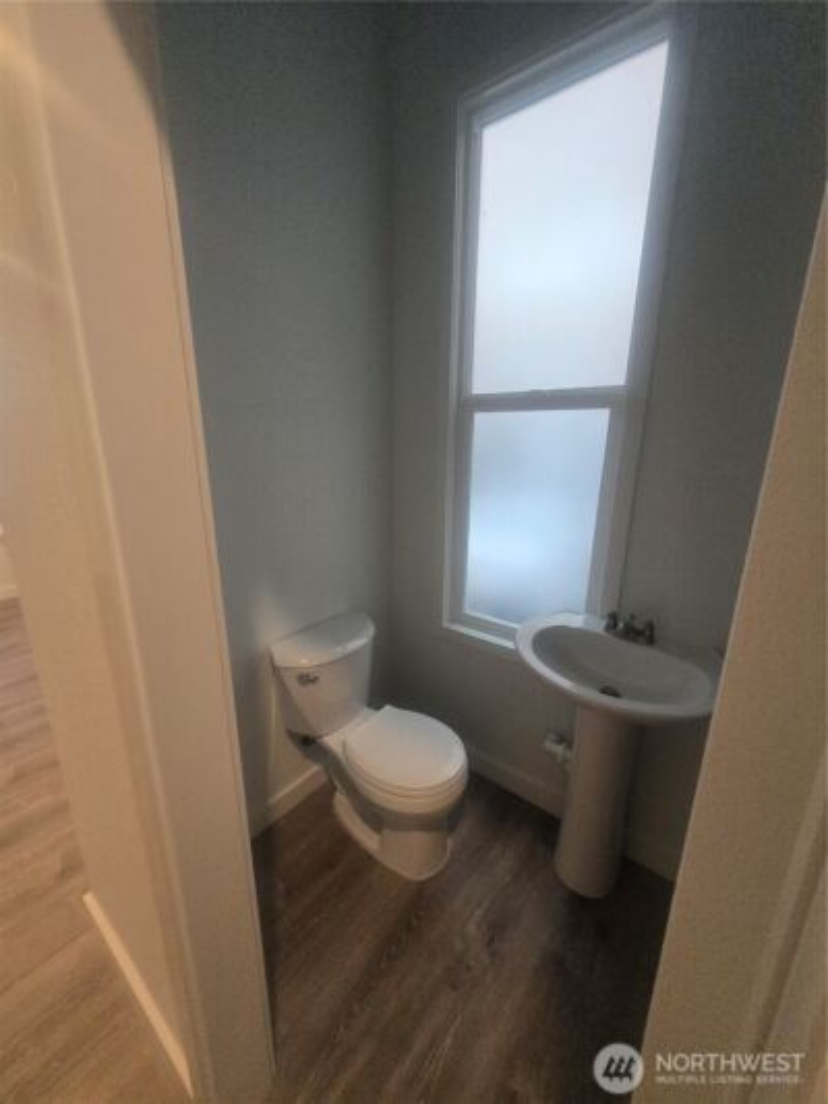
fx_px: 414
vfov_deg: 106.2
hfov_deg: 89.9
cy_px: 552
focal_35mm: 13
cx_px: 414
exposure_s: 1/60
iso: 320
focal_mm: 1.7
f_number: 2.2
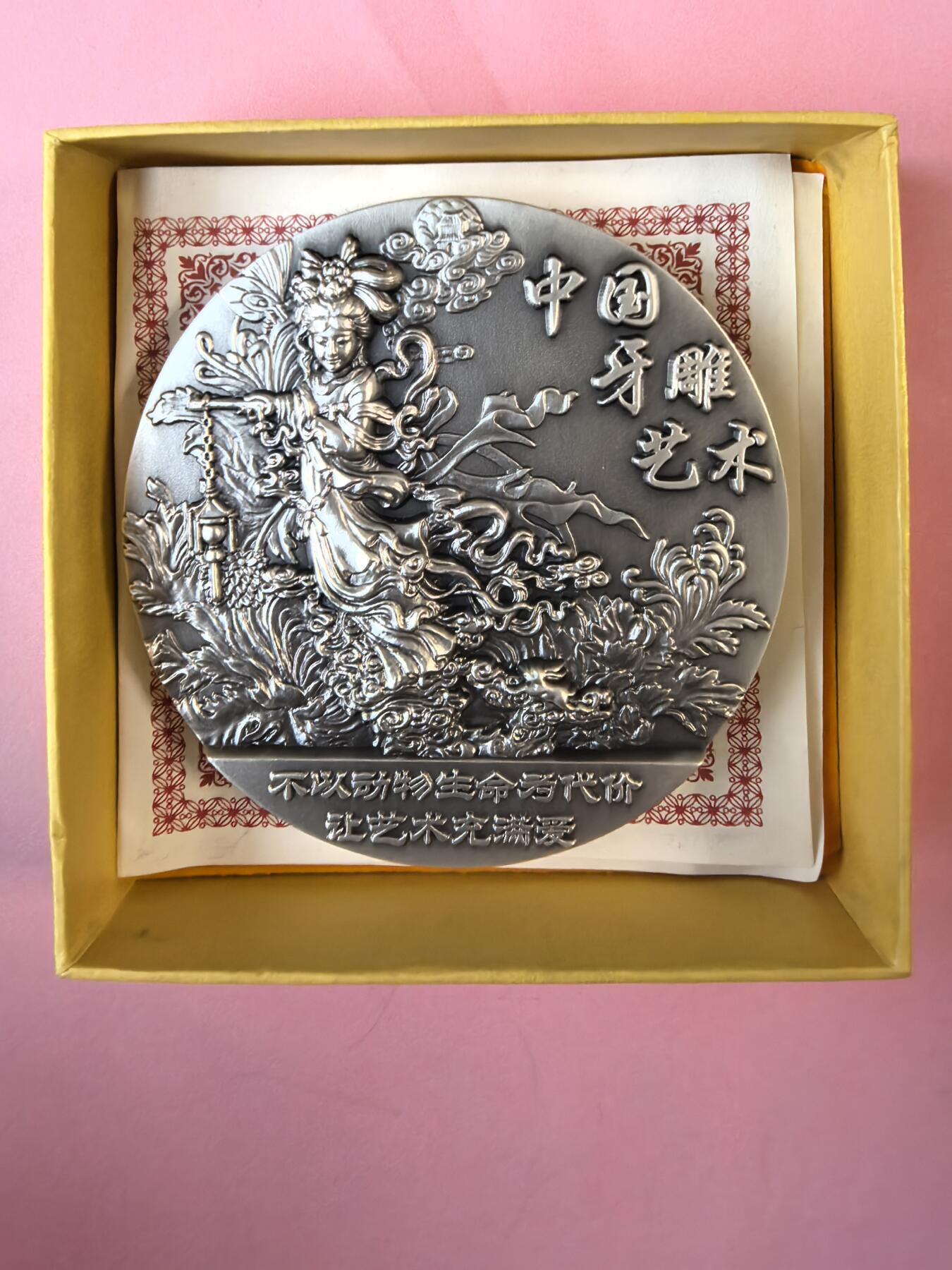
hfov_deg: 51.4
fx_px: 990
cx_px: 476
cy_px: 635
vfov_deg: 65.3
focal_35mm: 27
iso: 160
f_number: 2.2
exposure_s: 1/50
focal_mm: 1.76
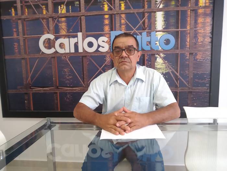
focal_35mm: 20
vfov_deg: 66.0
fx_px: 131
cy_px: 86
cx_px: 114
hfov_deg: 81.7
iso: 425
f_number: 2
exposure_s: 1/25
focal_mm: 3.54
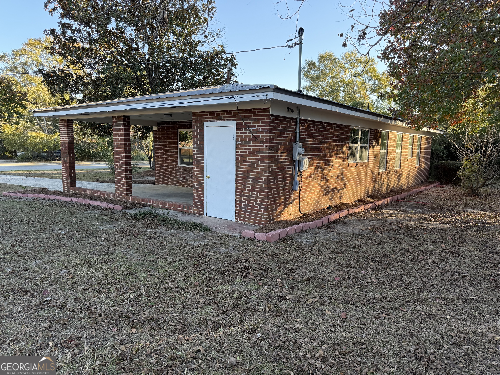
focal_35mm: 24
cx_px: 250
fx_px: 347
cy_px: 188
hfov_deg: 71.6
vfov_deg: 56.8
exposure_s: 1/453
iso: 100
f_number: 1.78
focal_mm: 6.76
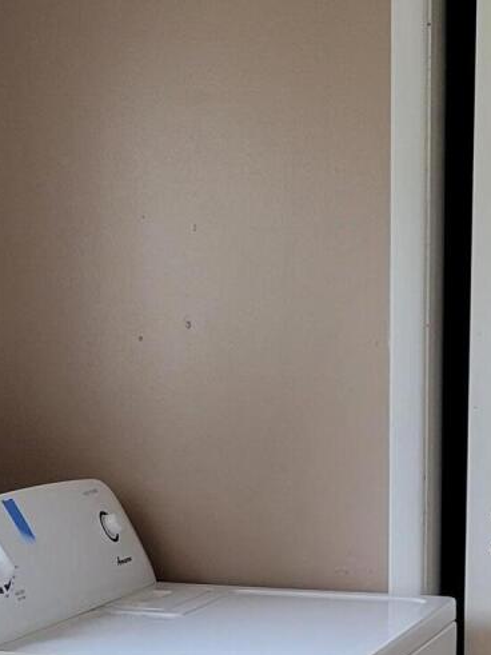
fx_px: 2006
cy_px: 672
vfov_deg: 18.0
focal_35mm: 106
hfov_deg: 13.8
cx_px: 439
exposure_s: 1/120
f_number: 1.8
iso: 200
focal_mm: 5.4
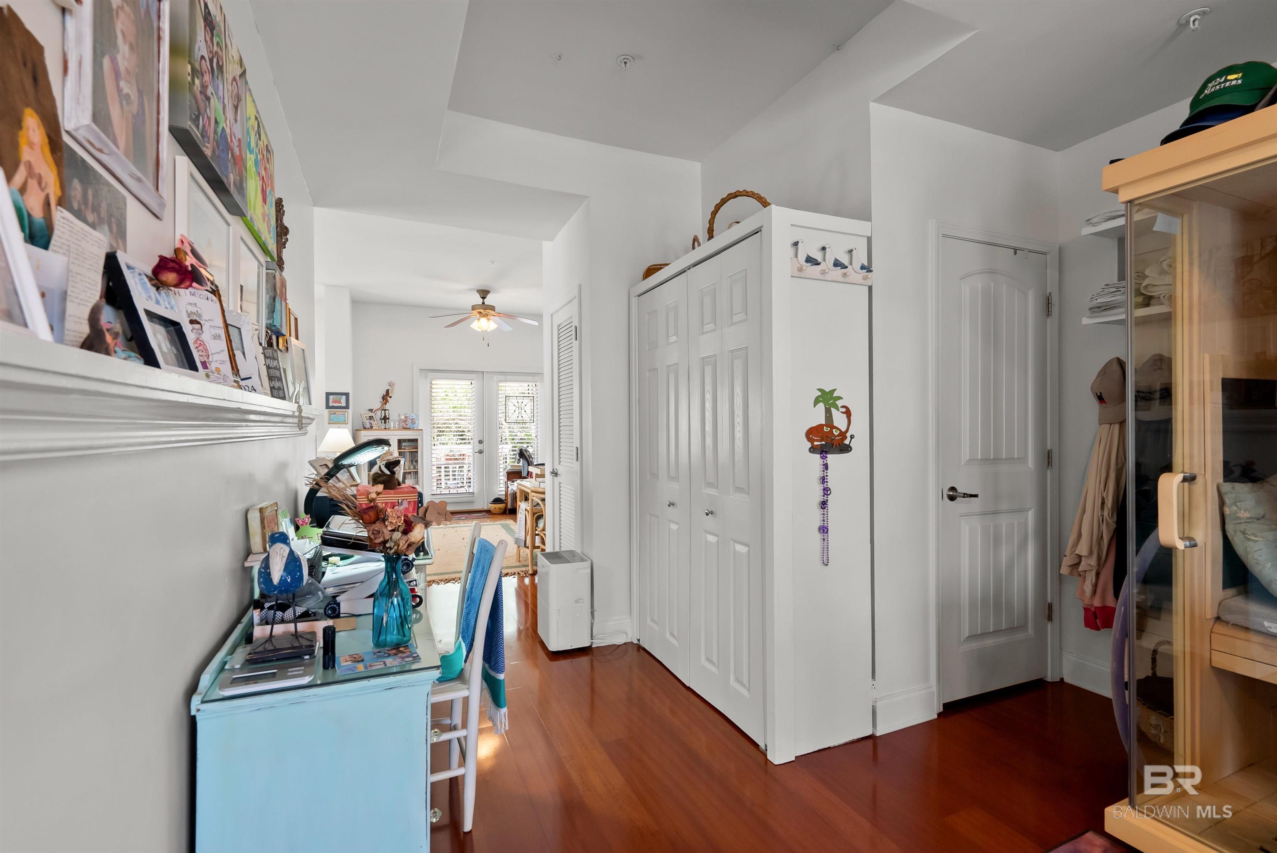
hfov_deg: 96.7
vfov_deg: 73.8
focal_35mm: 16
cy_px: 426
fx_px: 568
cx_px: 638
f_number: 7.1
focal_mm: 16
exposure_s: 1/10
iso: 400
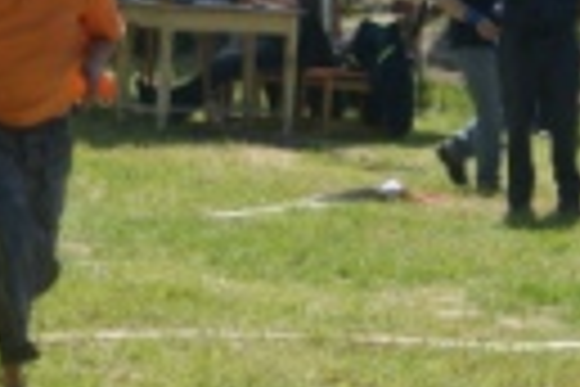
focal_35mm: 313
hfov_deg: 6.6
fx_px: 5042
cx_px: 252
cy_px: -9
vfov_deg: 4.4
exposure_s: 1/400
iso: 100
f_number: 5.6
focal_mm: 60
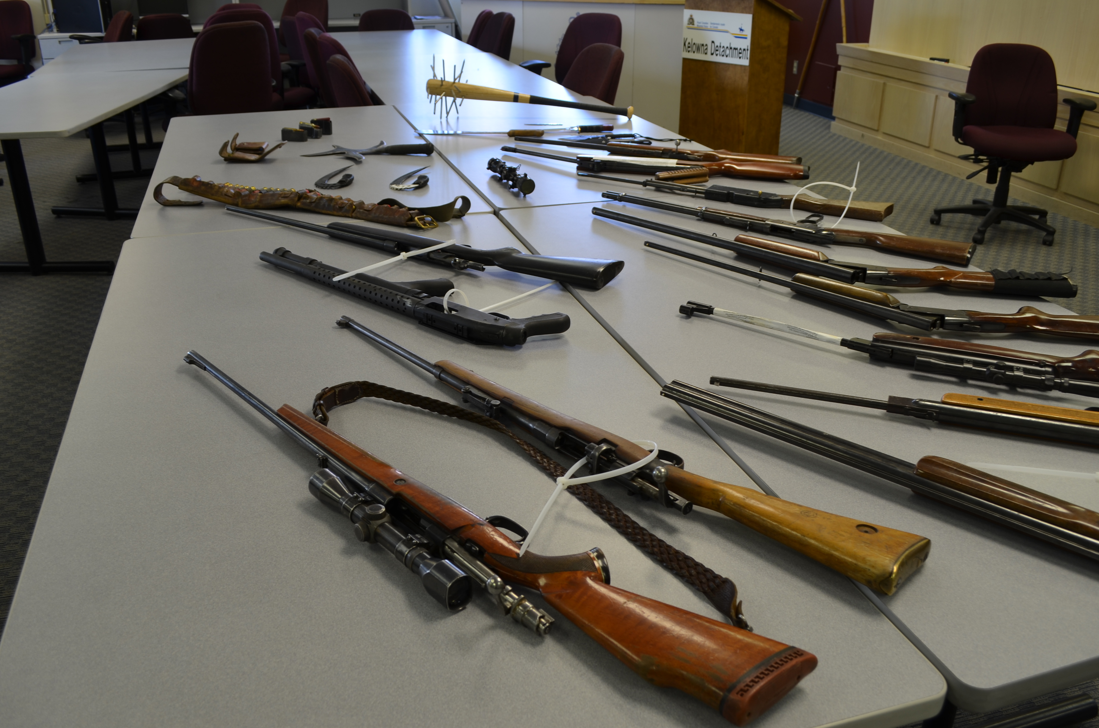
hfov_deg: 62.0
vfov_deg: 43.4
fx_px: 914
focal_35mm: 30
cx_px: 550
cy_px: 364
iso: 100
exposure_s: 1/10
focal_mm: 20
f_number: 5.6
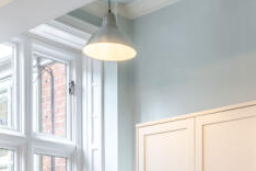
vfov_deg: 17.8
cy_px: 241
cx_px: 195
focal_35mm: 70
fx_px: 498
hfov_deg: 28.4
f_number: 8
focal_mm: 16
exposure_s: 1/8
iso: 100
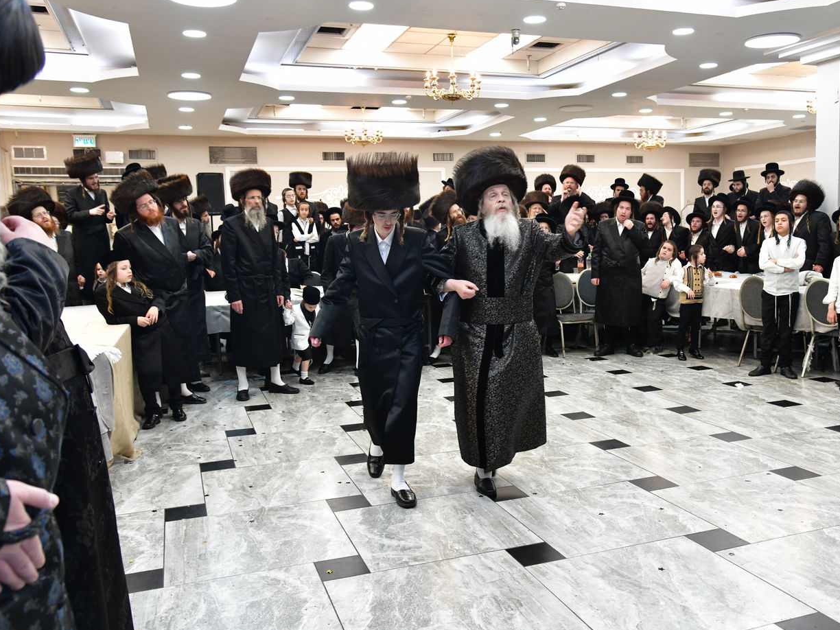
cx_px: 474
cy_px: 313
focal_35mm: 33
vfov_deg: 42.9
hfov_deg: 55.2
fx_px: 801
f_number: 5.6
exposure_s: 1/100
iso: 2000
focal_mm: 30
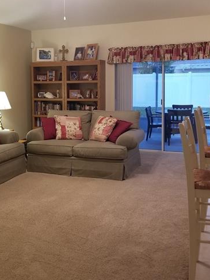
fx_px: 332
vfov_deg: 45.6
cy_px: 117
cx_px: 70
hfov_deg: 34.8
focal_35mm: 41
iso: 200
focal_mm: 4.25
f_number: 1.7
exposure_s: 1/30
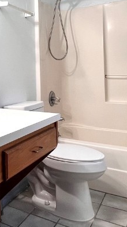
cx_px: 1
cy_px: 67
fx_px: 222
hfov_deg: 29.9
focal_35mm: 37
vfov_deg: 52.4
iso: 125
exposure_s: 1/60
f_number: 1.8
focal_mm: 1.57
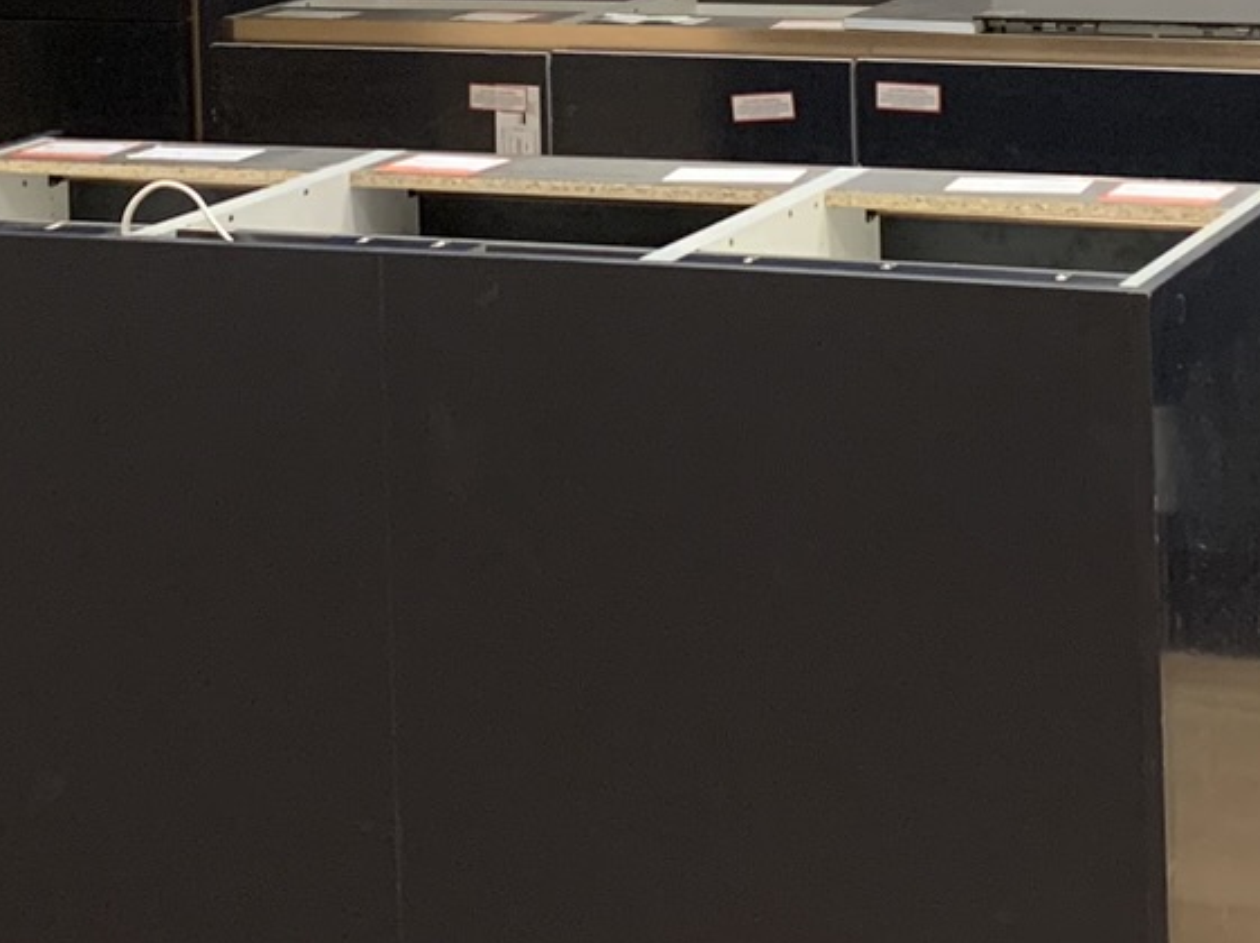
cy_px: -260
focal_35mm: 95
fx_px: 3456
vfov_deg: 14.9
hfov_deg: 20.6
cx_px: 791
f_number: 1.8
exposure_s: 1/50
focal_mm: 4.25
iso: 400
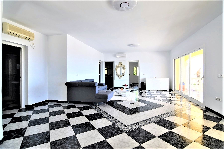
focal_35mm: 16
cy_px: 74
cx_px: 112
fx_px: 103
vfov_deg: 72.1
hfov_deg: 95.0
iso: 100
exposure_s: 1/25
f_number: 5.6
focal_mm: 11
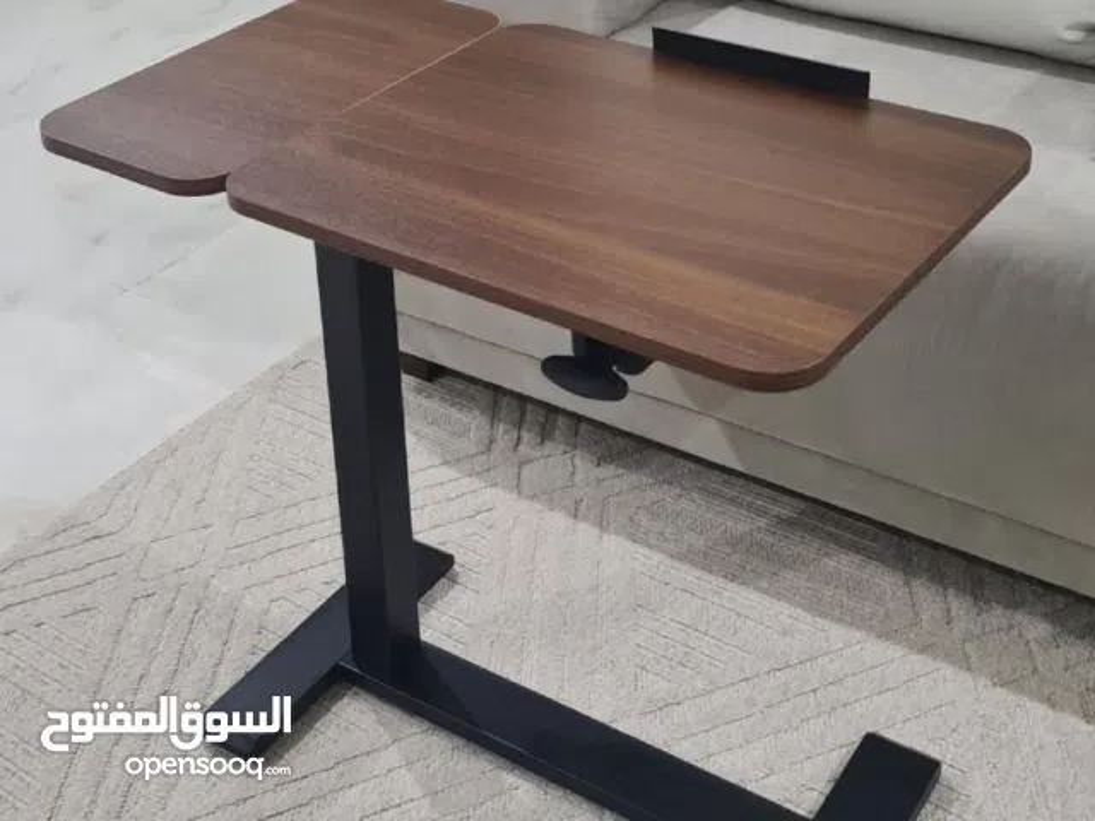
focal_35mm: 26
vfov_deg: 53.1
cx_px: 548
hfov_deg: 67.3
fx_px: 822
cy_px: 410
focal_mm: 5.4
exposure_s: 1/50
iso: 320
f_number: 1.8
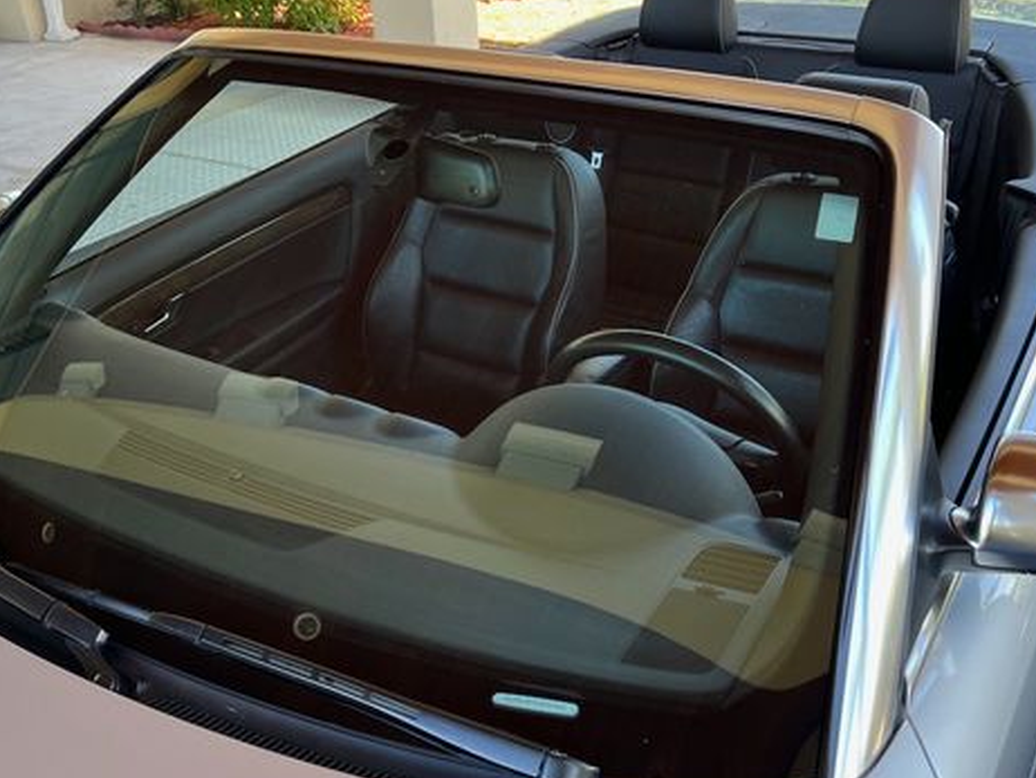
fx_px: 1078
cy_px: 444
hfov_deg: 51.3
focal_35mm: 36
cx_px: 496
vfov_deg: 39.6
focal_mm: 5.7
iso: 40
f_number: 1.5
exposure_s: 1/121
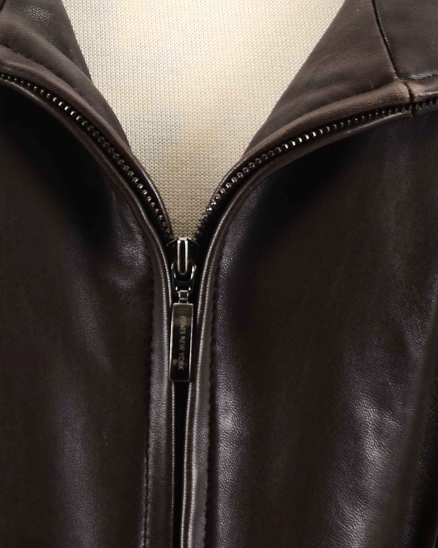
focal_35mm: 392
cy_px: 120
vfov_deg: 4.9
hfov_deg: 3.9
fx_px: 6354
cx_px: 189
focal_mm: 105
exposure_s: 1/60
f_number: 8
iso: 160
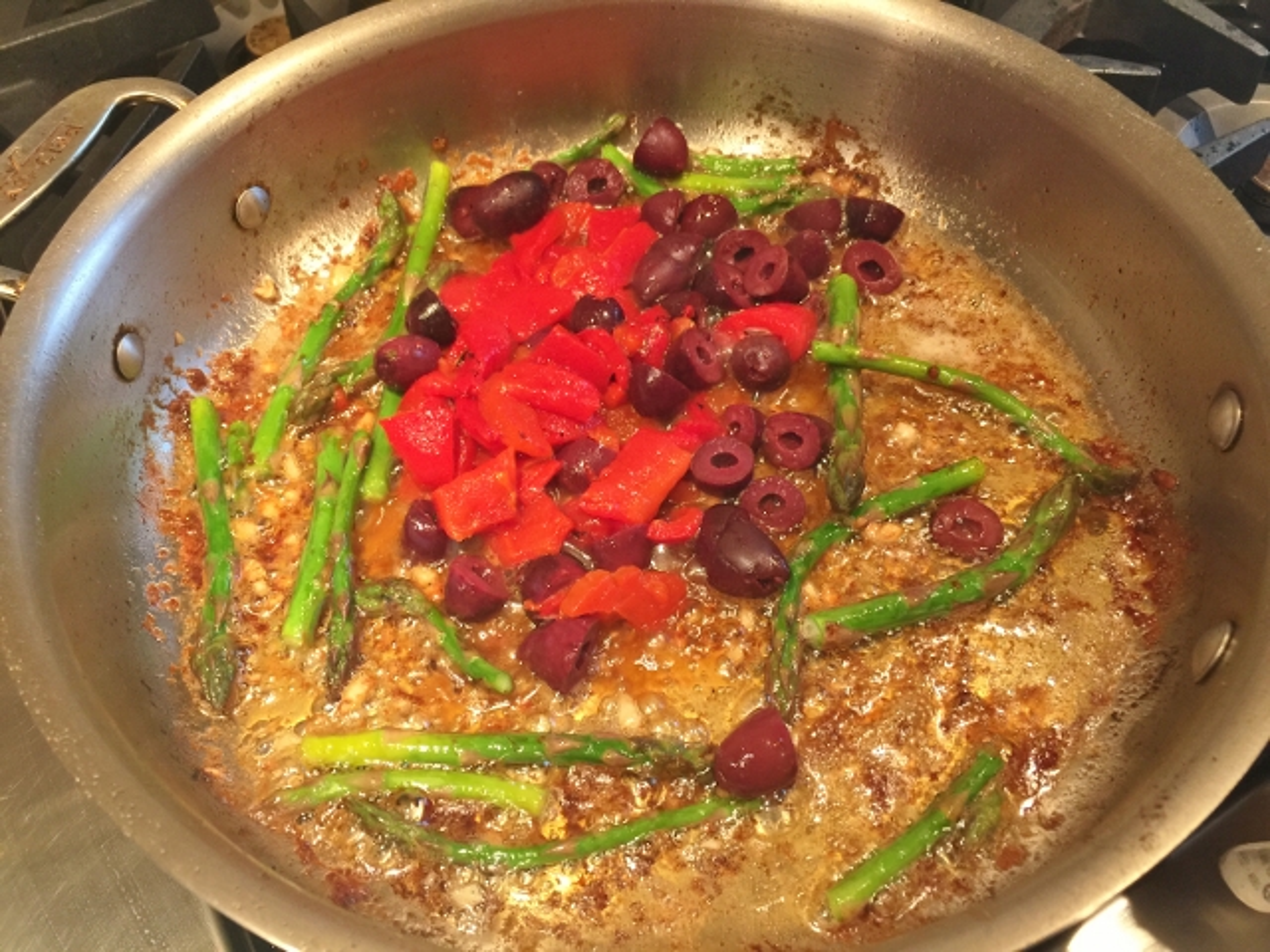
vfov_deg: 48.2
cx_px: 635
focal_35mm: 29
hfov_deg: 61.7
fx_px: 1064
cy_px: 476
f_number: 2.2
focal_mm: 4.15
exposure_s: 1/15
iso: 64
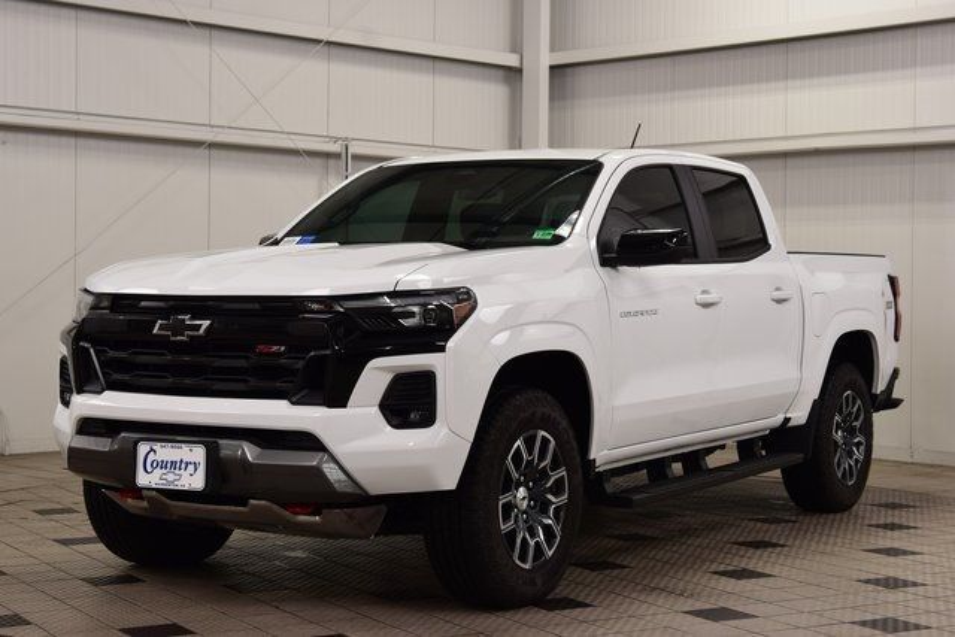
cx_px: 478
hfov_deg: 30.5
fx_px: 1751
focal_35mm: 66
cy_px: 318
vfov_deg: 20.6
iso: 400
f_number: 7.1
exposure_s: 1/40
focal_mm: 44
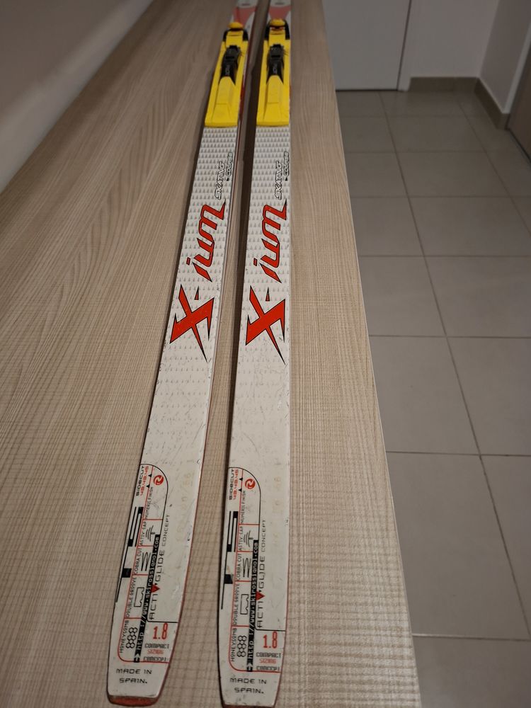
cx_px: 266
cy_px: 354
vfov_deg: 73.9
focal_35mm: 23
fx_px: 470
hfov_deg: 58.9
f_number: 1.8
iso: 500
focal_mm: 5.54
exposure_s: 1/25
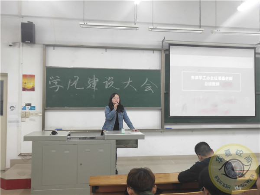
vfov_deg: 39.7
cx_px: 130
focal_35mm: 36
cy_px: 98
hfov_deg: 51.4
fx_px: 270
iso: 234
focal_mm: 3.95
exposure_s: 1/50
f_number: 1.8
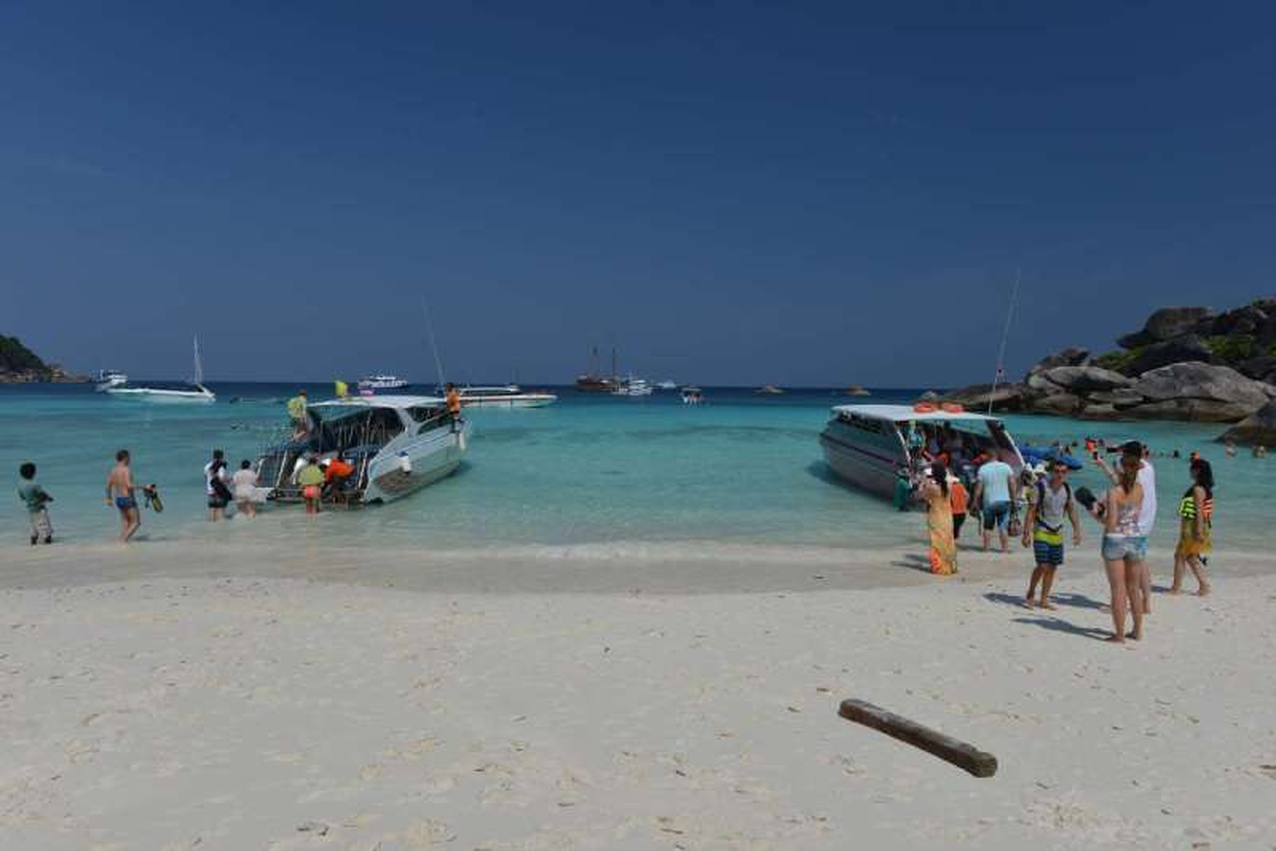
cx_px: 638
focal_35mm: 24
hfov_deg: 73.7
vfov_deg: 53.2
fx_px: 851
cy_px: 426
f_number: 8
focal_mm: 24
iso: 100
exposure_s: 1/250
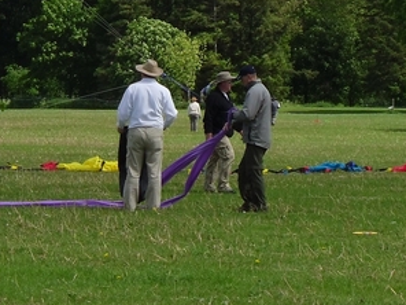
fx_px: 2299
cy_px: 14
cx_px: -21
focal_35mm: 196
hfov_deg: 10.0
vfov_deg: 7.6
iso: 80
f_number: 4.5
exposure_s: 1/608
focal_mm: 14.8
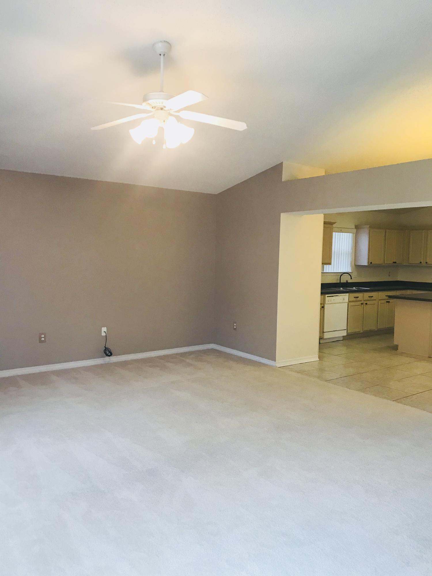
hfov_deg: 49.7
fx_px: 466
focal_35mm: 28
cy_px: 288
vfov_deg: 63.4
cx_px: 216
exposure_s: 1/30
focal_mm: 3.99
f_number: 1.8
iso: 40
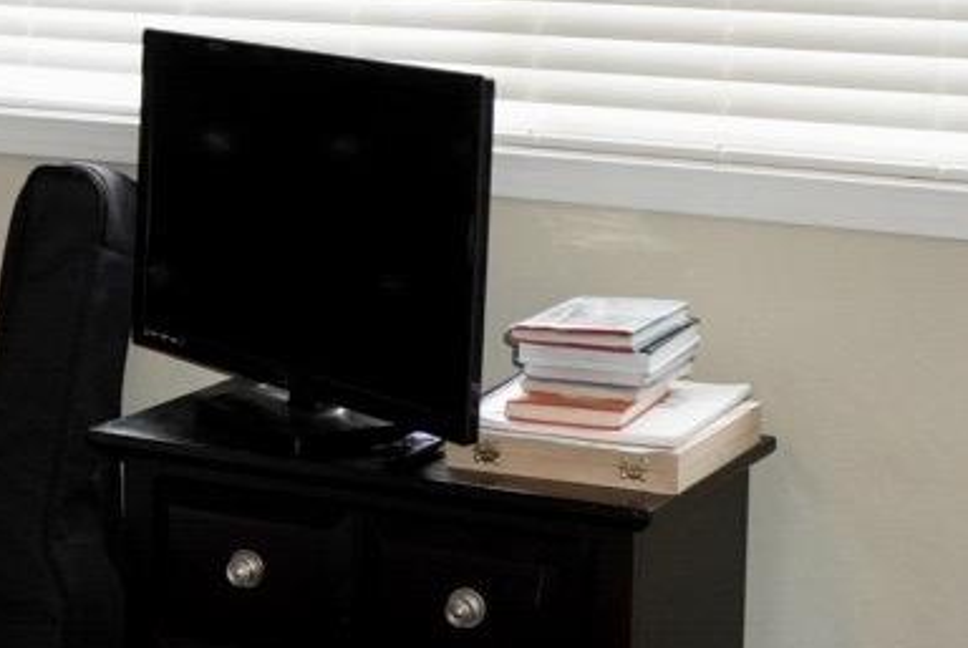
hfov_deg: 19.4
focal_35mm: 101
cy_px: 43
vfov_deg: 13.4
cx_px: -73
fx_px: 2719
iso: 1600
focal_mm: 16
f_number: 2.8
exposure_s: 1/160
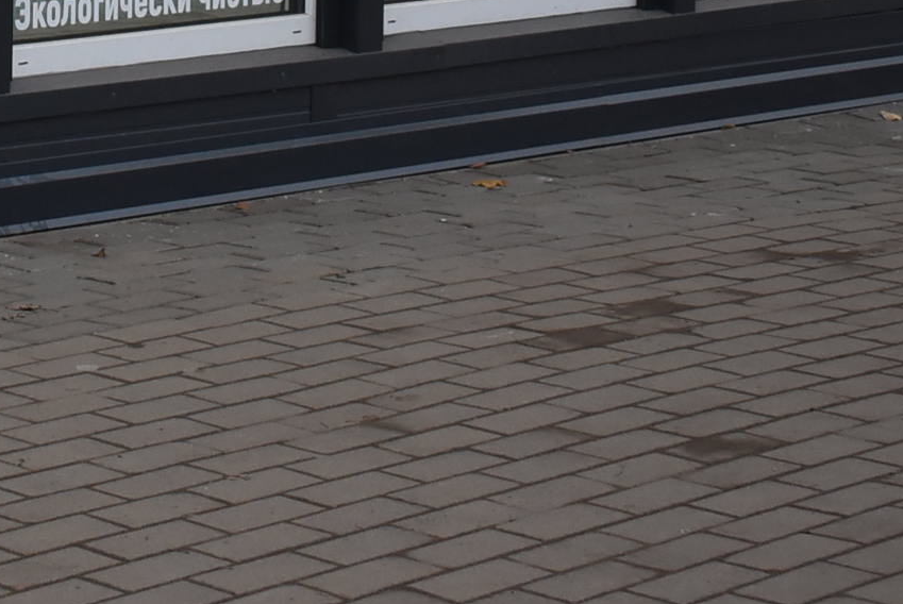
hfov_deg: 13.3
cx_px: -327
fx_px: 3716
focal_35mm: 148
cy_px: -447
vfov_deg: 8.9
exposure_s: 1/60
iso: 640
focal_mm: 28
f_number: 4.2
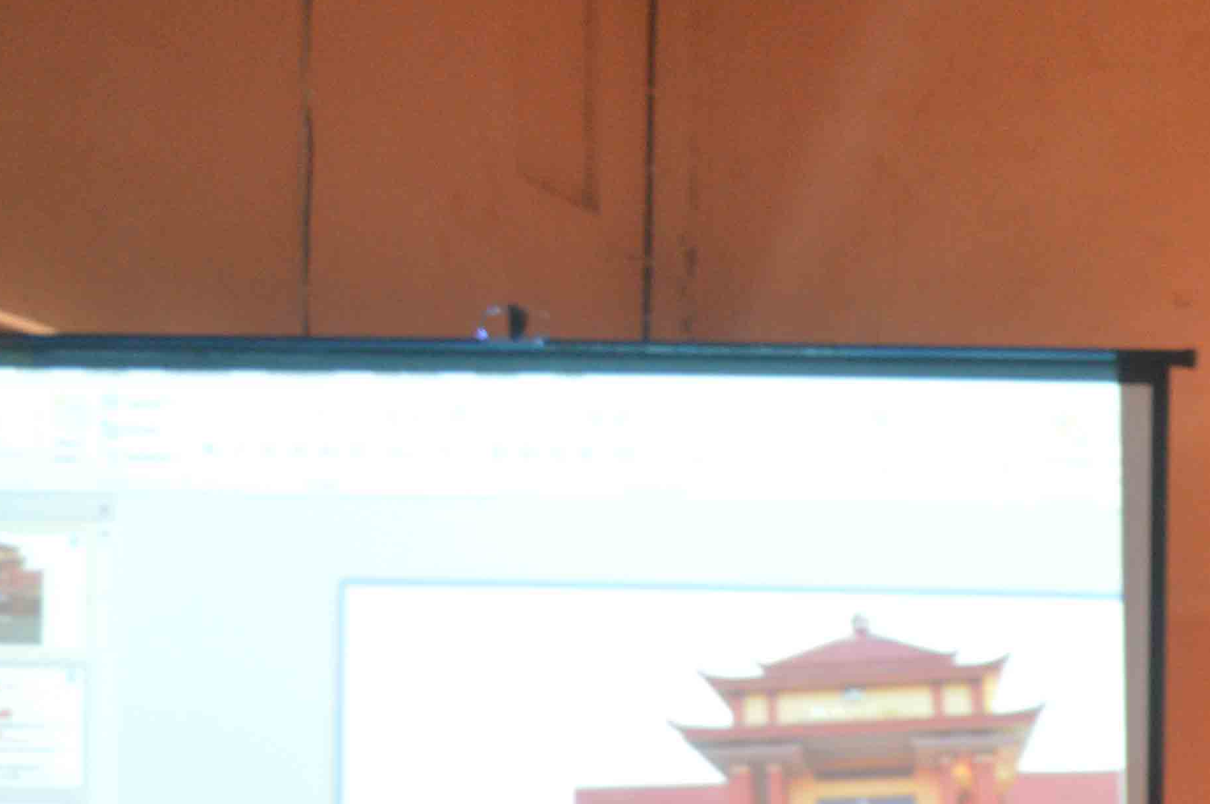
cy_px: 963
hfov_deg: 14.6
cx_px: 1678
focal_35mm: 133
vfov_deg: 10.2
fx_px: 4454
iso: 720
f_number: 4
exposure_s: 1/15
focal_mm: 27
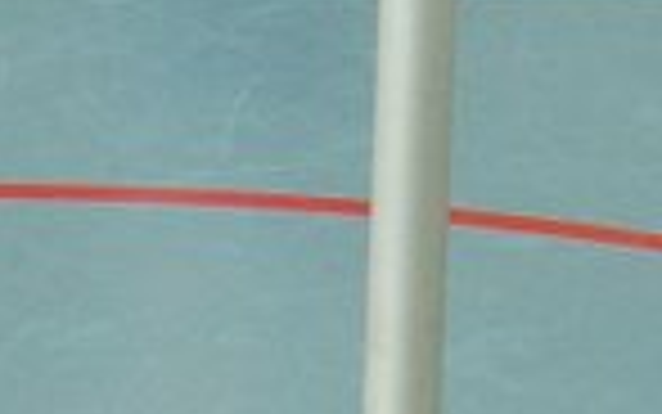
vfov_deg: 2.4
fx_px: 9602
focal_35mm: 532
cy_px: -932
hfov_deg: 3.9
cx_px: 1603
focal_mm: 50
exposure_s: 1/320
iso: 800
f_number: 2.8
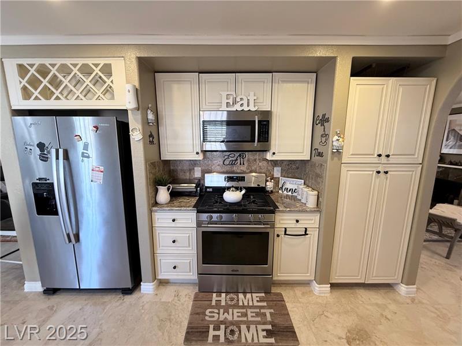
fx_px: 187
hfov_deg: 102.1
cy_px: 173
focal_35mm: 14
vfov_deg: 85.7
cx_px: 231
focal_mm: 2.22
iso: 200
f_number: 2.2
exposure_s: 1/60
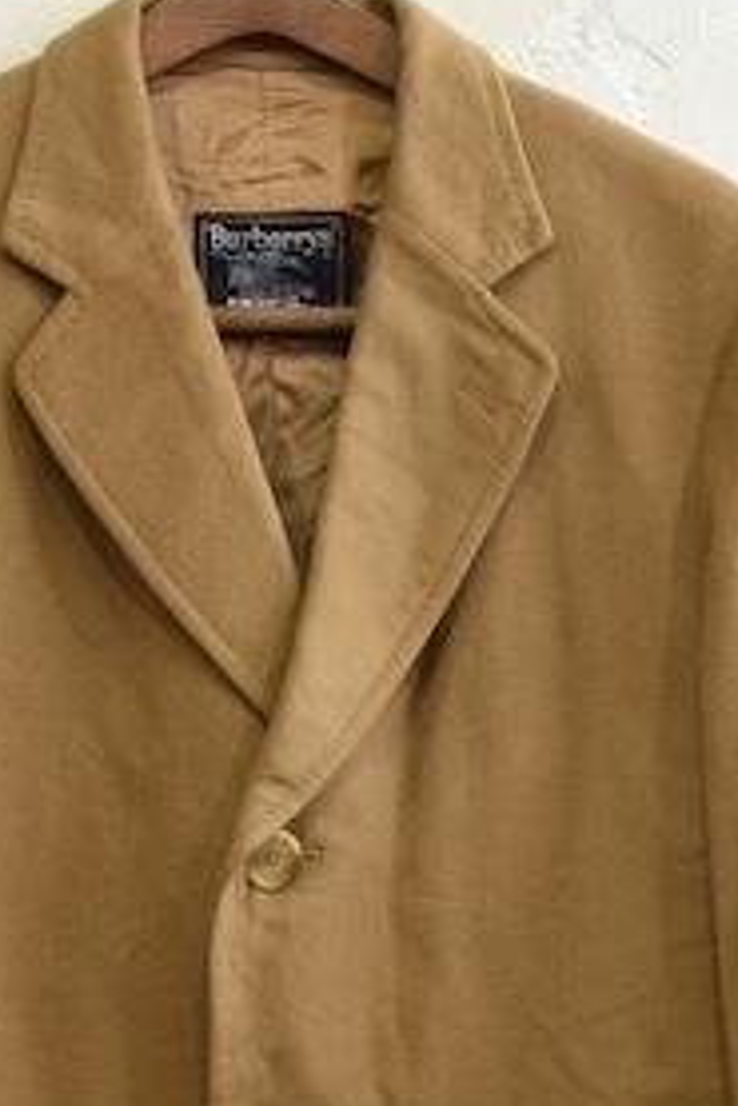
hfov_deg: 13.3
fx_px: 3163
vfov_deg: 19.3
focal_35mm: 103
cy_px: 1062
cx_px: 275
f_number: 5.6
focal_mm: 38
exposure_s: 1/80
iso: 2000
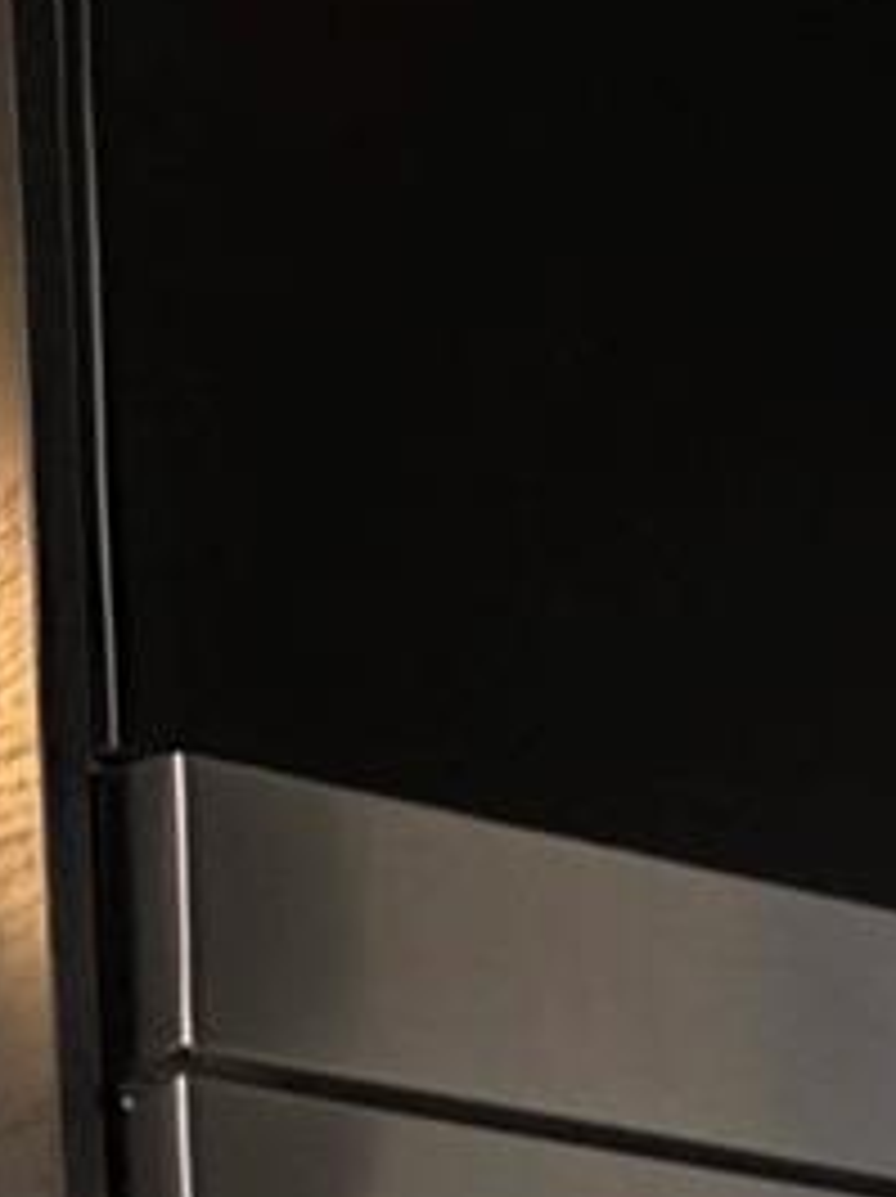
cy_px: 3064
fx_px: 4597
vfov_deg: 11.6
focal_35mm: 133
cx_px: 2058
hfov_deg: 9.9
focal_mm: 6.3
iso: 400
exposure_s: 1/120
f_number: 1.7
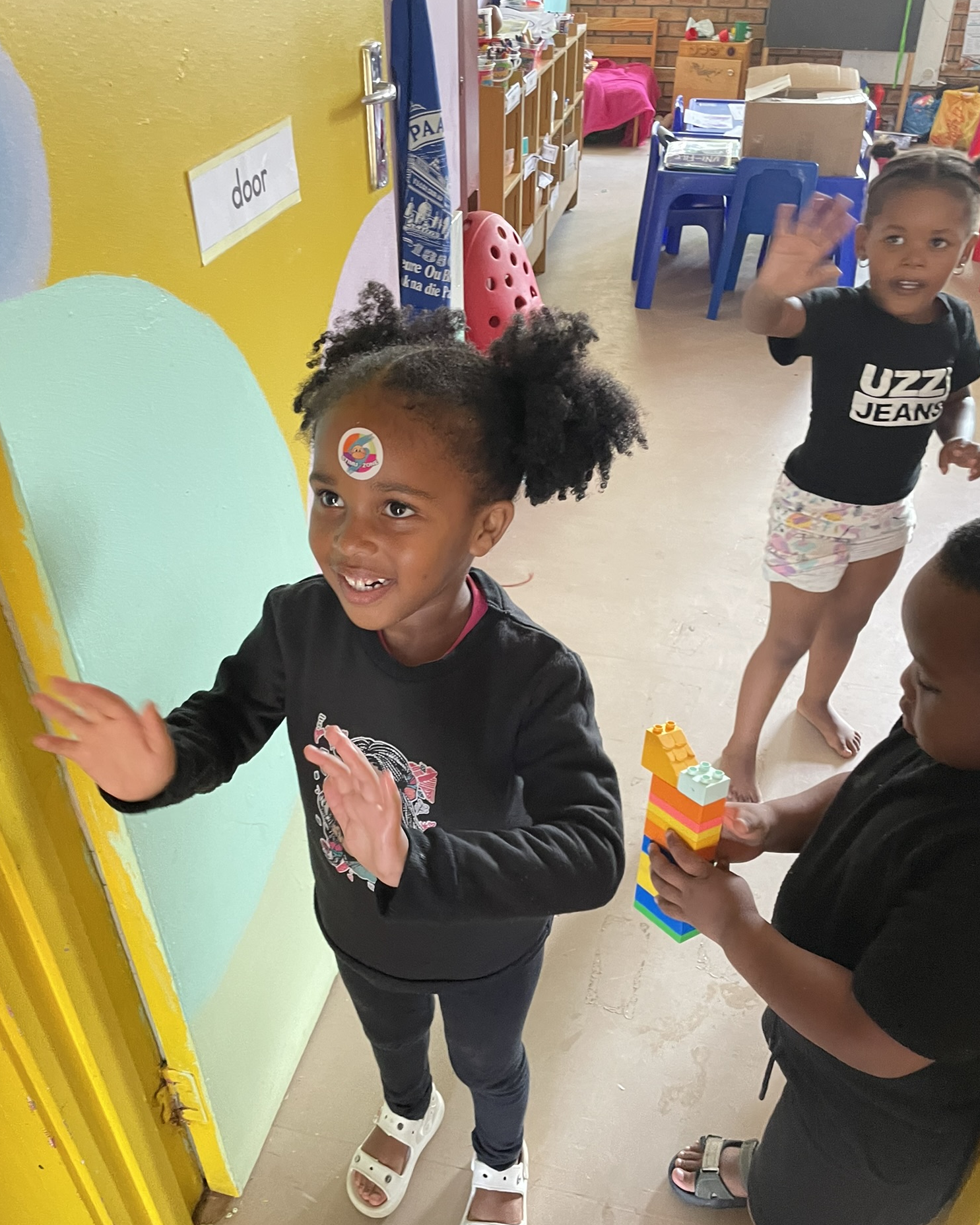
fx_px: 1015
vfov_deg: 62.2
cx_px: 492
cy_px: 638
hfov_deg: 51.5
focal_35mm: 28
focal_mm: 4.2
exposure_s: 1/60
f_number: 1.6
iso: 400
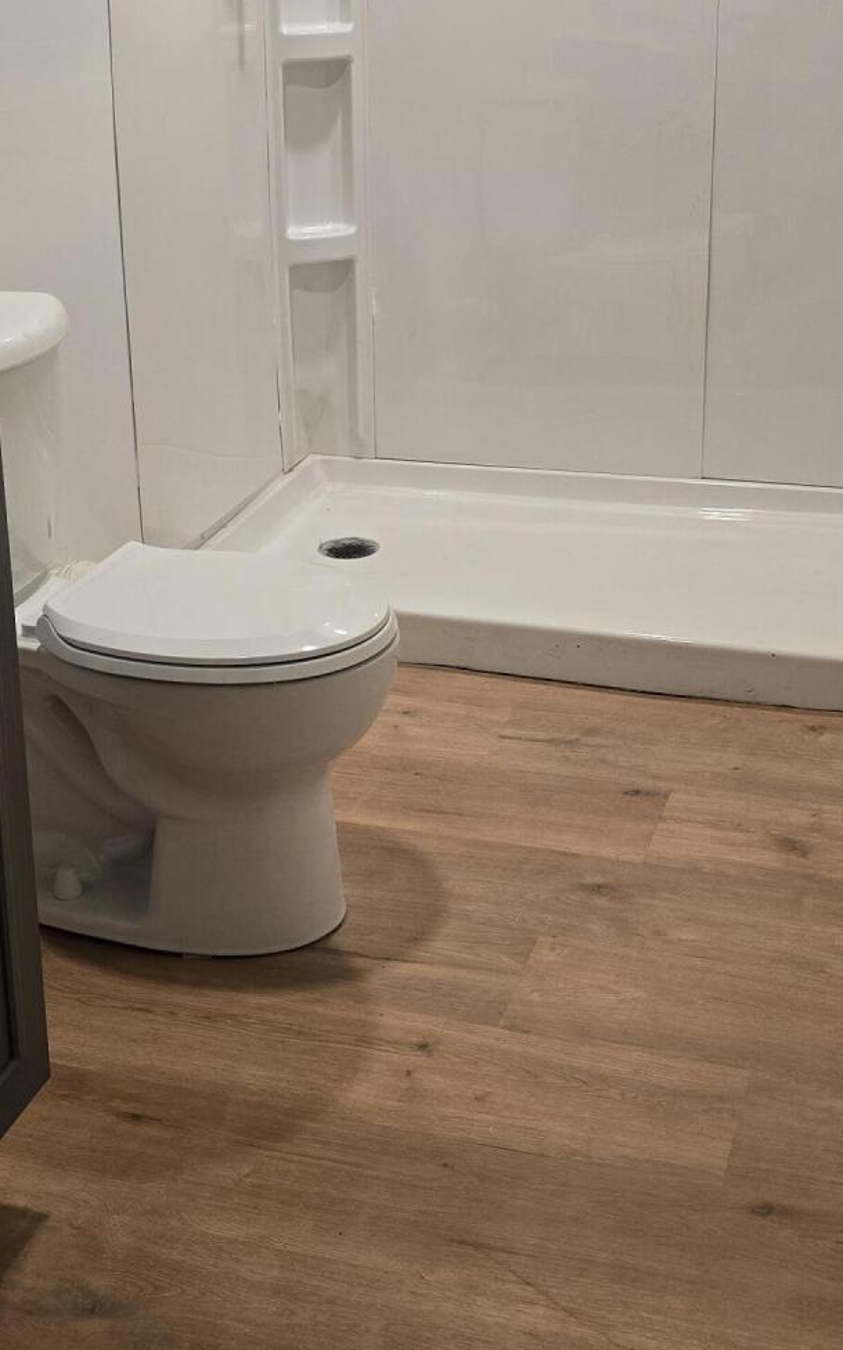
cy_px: 493
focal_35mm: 50
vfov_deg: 40.0
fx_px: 1839
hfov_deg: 25.7
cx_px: 309
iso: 200
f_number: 1.7
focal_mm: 6.3
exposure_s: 1/120
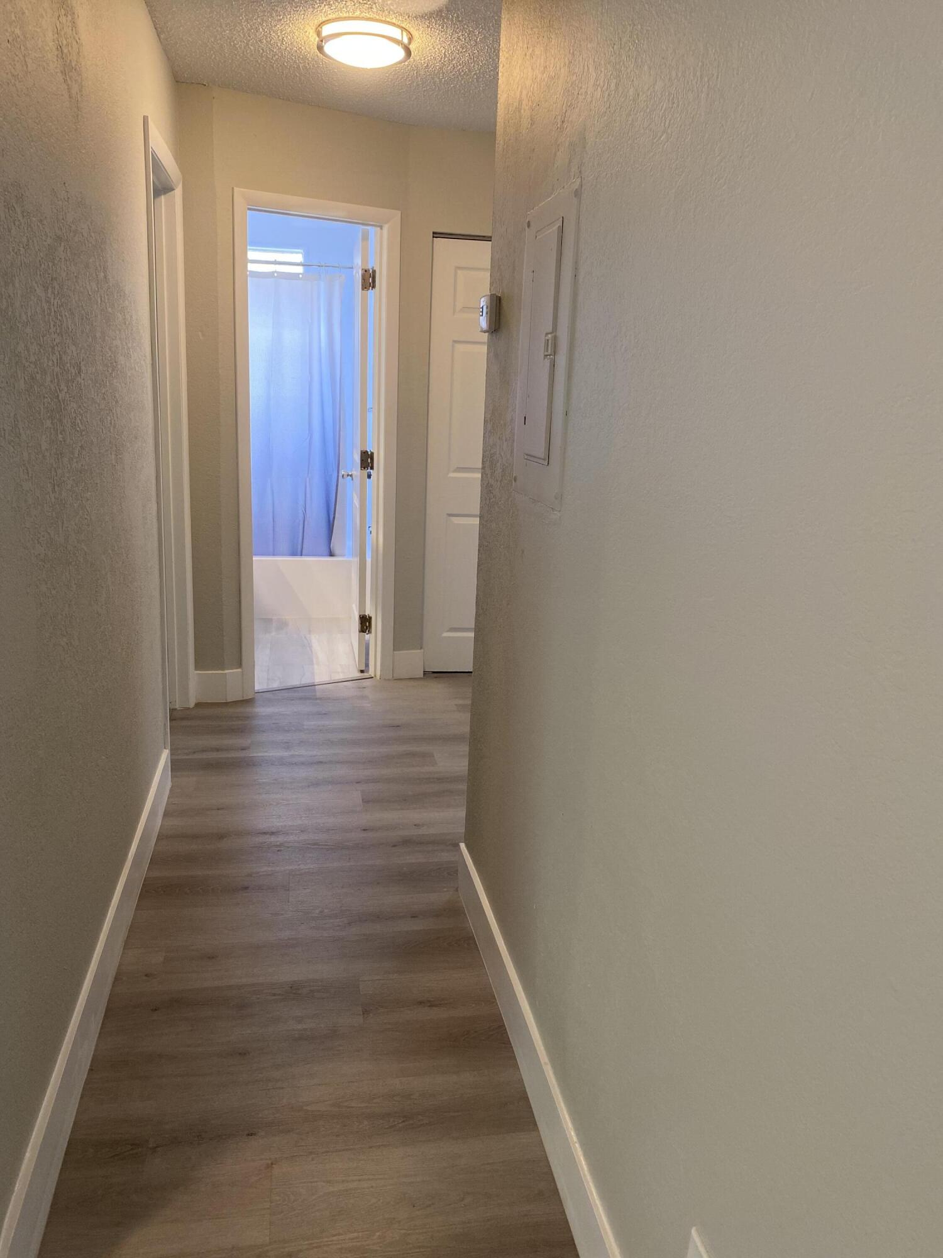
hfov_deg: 53.1
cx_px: 472
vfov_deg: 67.3
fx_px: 944
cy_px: 629
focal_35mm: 26
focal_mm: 4.25
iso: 100
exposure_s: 1/60
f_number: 1.8
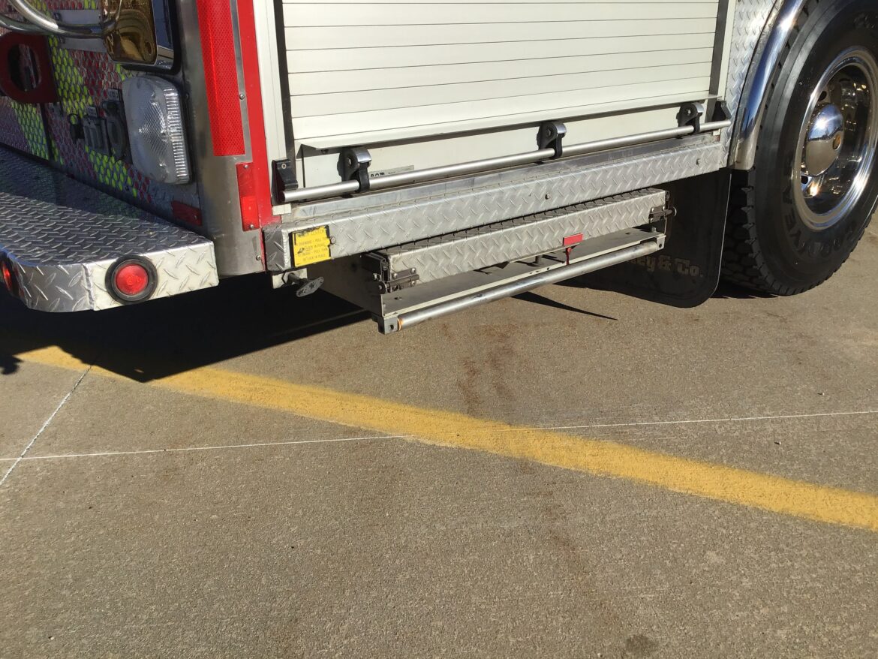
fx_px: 786
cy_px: 330
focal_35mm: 31
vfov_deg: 45.5
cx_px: 439
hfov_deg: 58.3
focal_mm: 3.3
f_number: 2.4
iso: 25
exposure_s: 1/2331
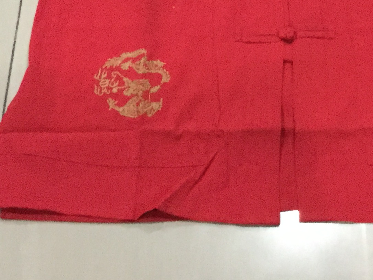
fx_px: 1002
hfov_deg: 21.0
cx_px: 269
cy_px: -134
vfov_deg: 14.8
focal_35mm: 93
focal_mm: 3.3
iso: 500
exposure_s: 1/17
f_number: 2.4
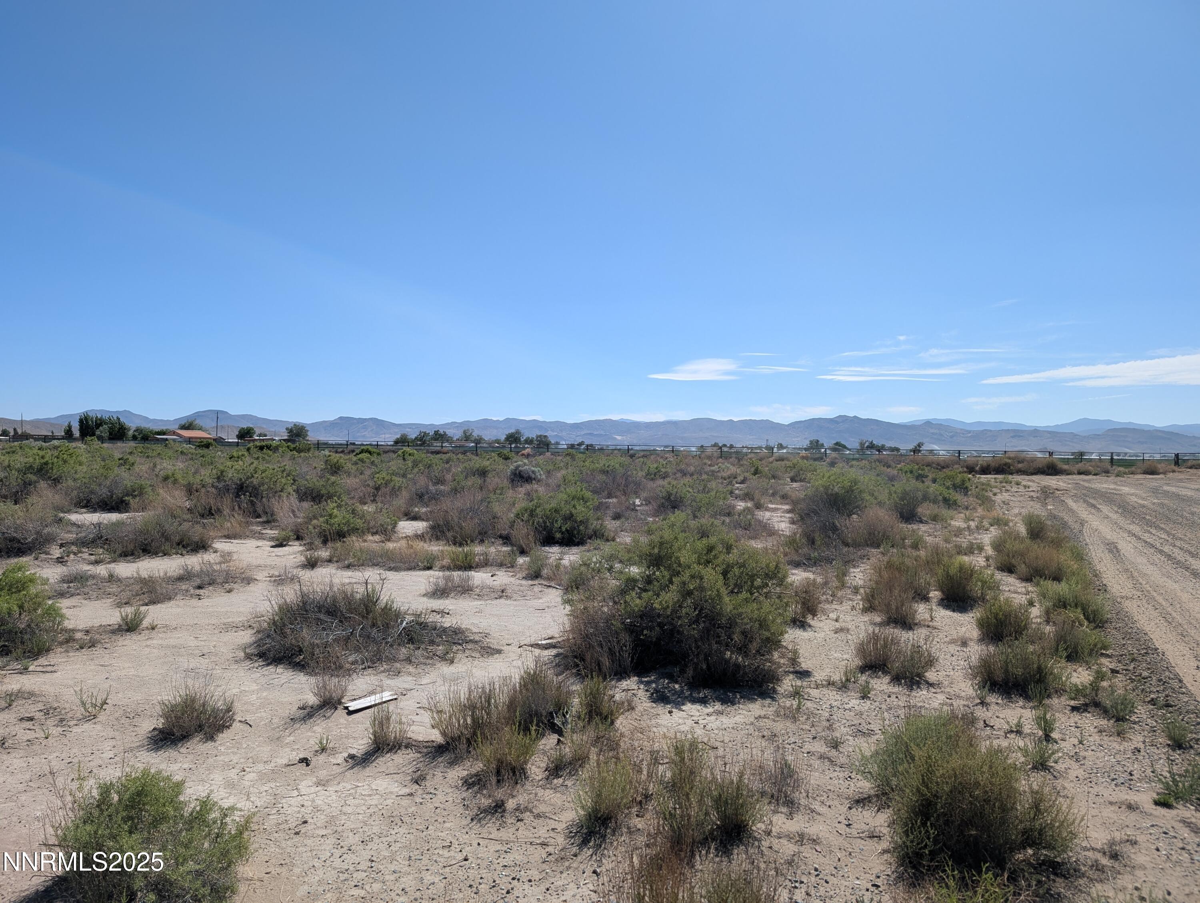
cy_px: 452
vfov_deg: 56.9
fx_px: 833
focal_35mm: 24
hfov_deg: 71.5
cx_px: 600
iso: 22
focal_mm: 6.9
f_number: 1.68
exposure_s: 1/1764
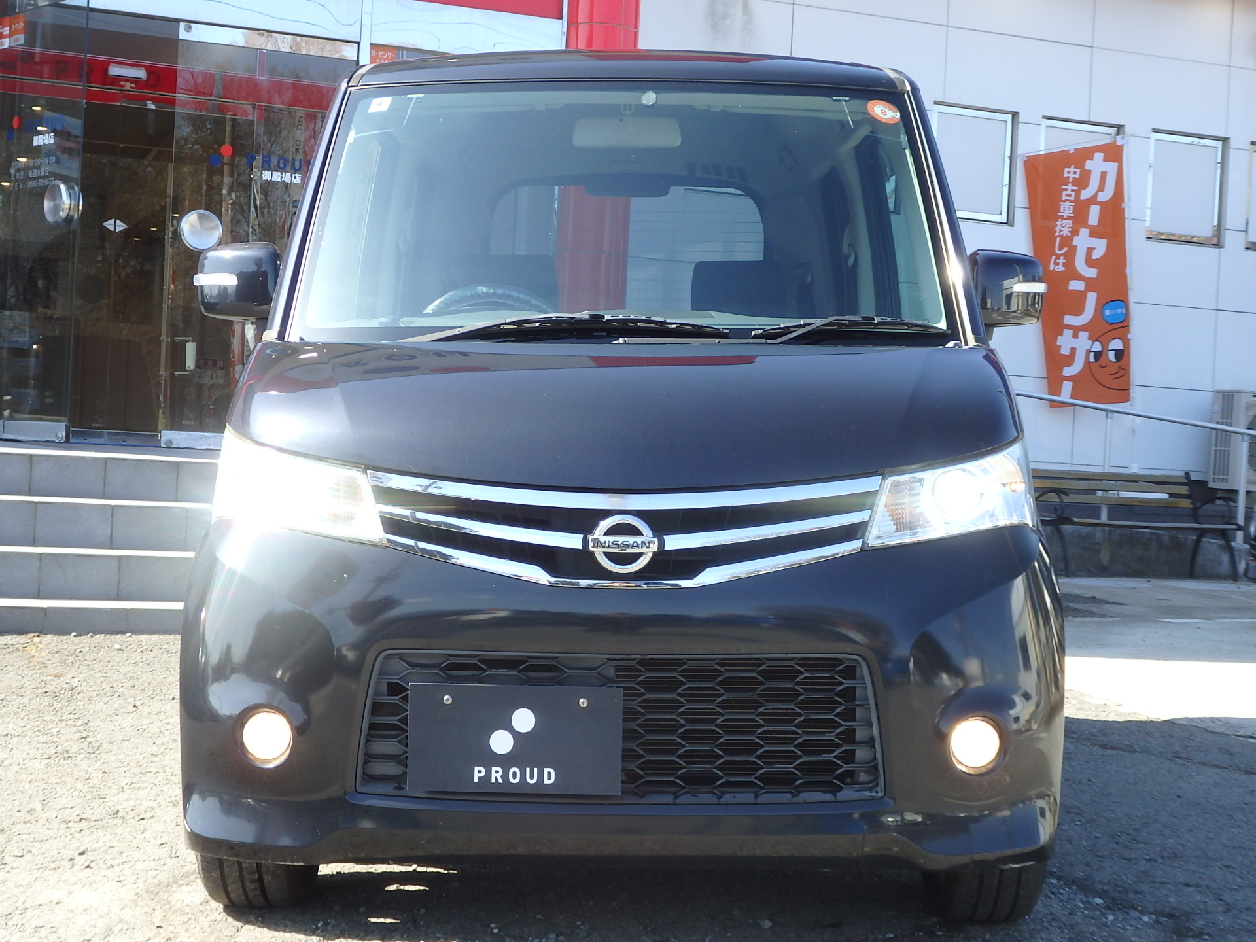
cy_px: 471
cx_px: 628
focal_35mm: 54
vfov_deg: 27.0
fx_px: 1959
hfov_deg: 35.5
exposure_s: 1/250
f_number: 4.1
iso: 125
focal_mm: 9.8
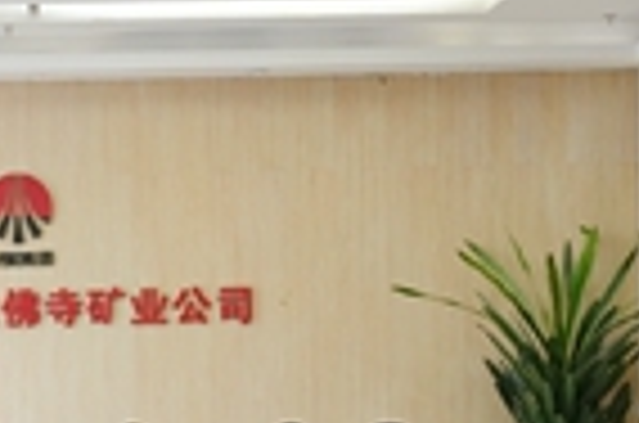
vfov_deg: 10.6
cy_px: 459
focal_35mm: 127
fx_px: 2249
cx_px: -50
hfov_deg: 15.8
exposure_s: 1/160
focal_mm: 30
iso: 1250
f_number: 4
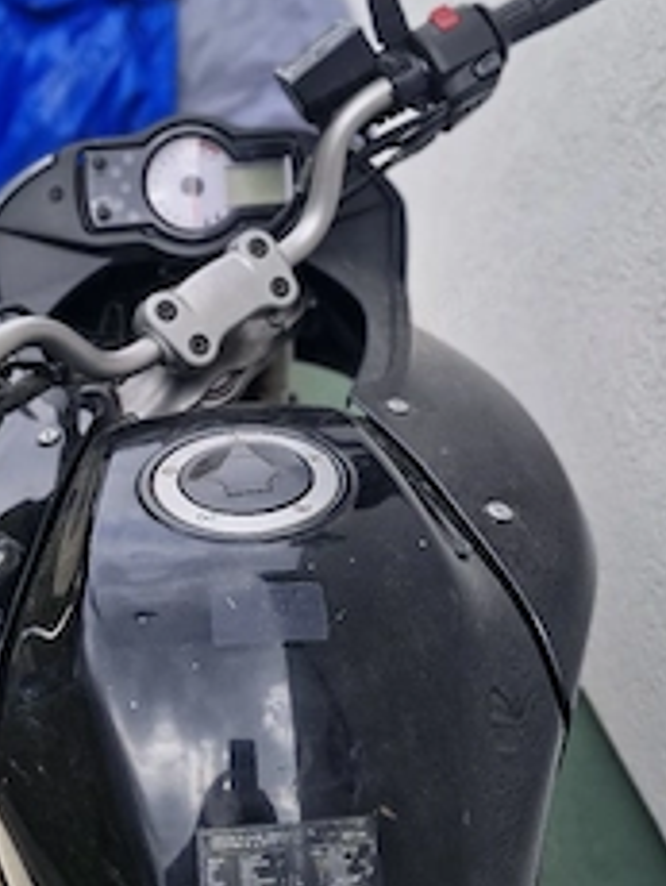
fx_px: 1024
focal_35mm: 40
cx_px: 216
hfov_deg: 35.6
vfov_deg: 46.6
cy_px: 370
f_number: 1.8
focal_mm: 5.54
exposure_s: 1/588
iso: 50
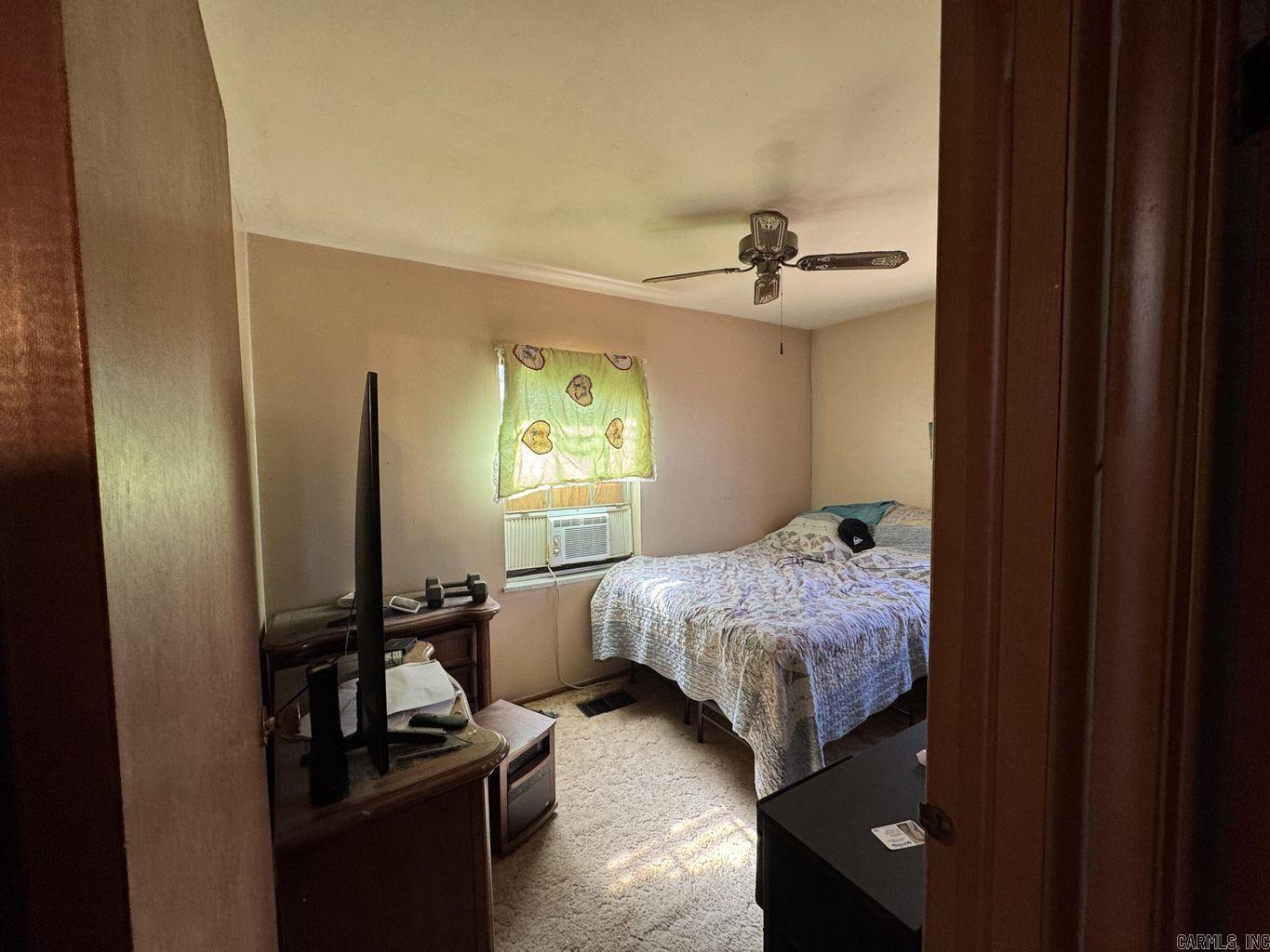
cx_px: 635
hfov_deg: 102.1
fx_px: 514
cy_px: 476
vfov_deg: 85.7
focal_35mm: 14
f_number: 2.2
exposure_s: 1/120
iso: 200
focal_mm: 2.22
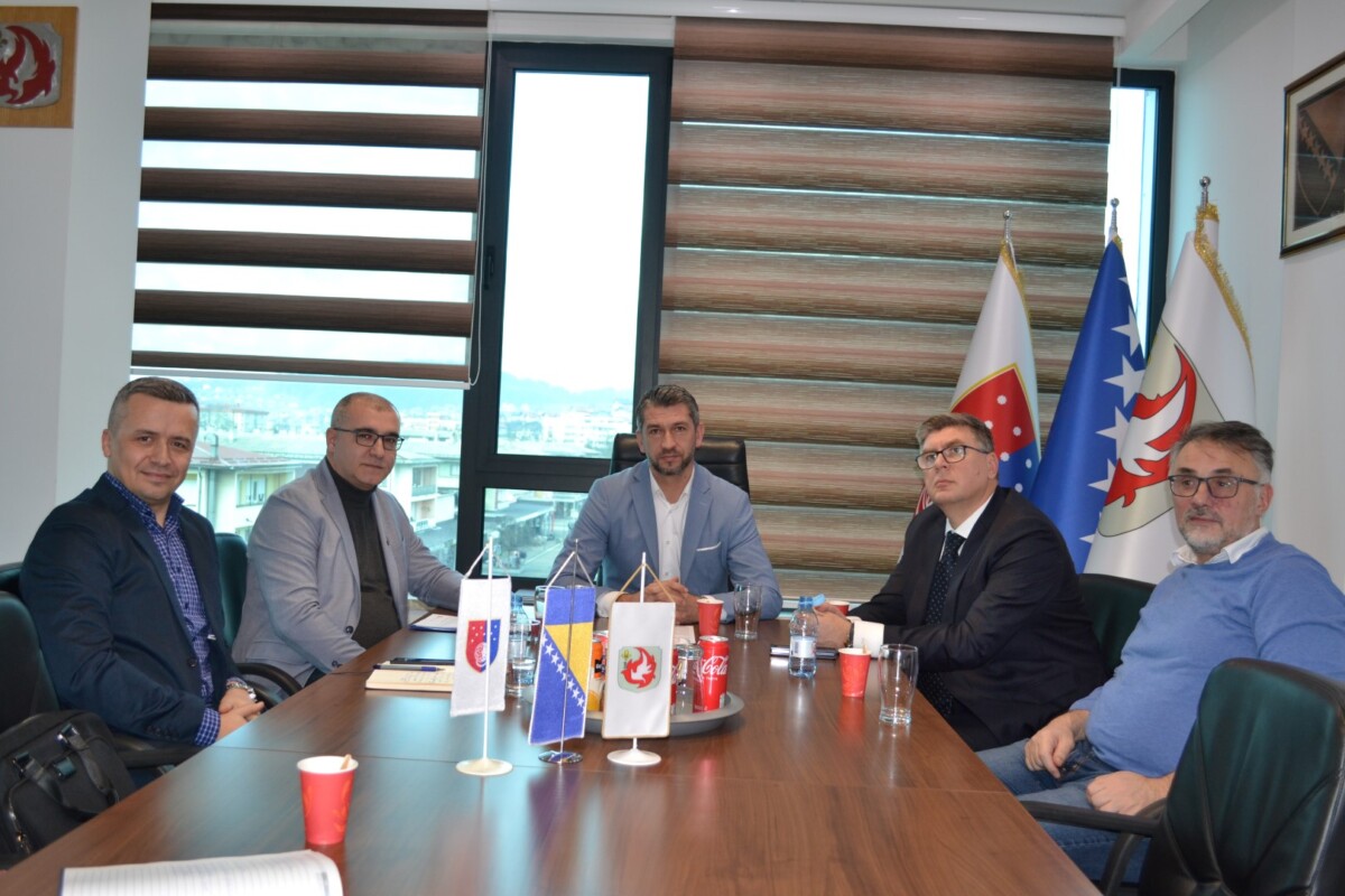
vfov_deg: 40.0
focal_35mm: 33
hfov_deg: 57.2
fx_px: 1233
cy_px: 448
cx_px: 672
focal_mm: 22
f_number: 4
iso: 400
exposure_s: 1/60
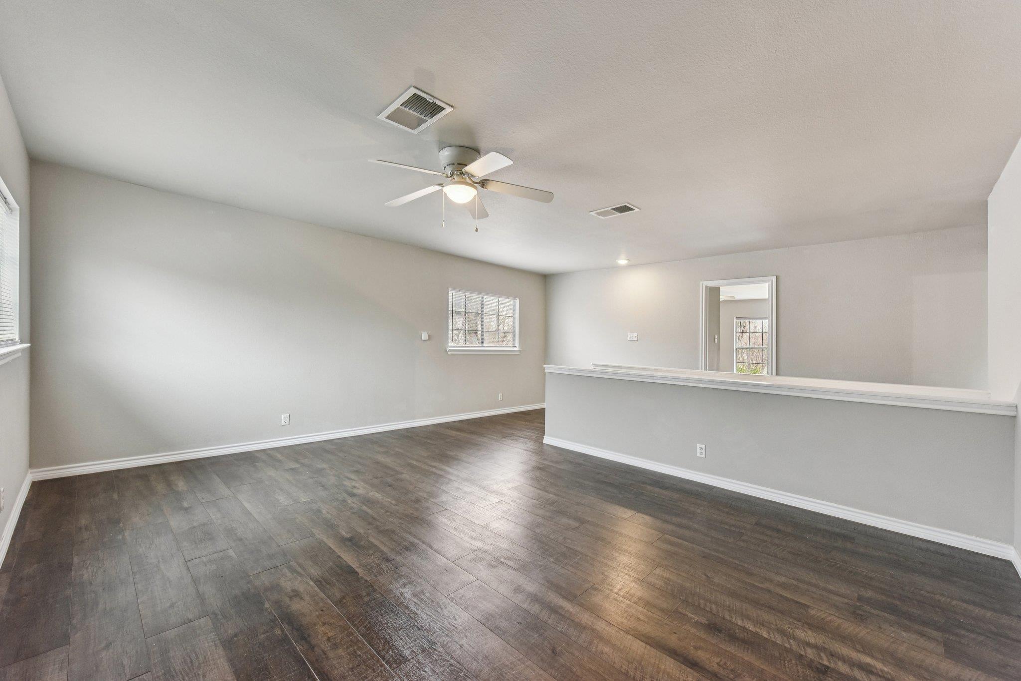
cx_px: 510
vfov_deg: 81.2
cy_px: 340
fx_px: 397
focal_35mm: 14
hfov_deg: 104.3
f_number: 8
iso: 800
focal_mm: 14
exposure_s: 1/25
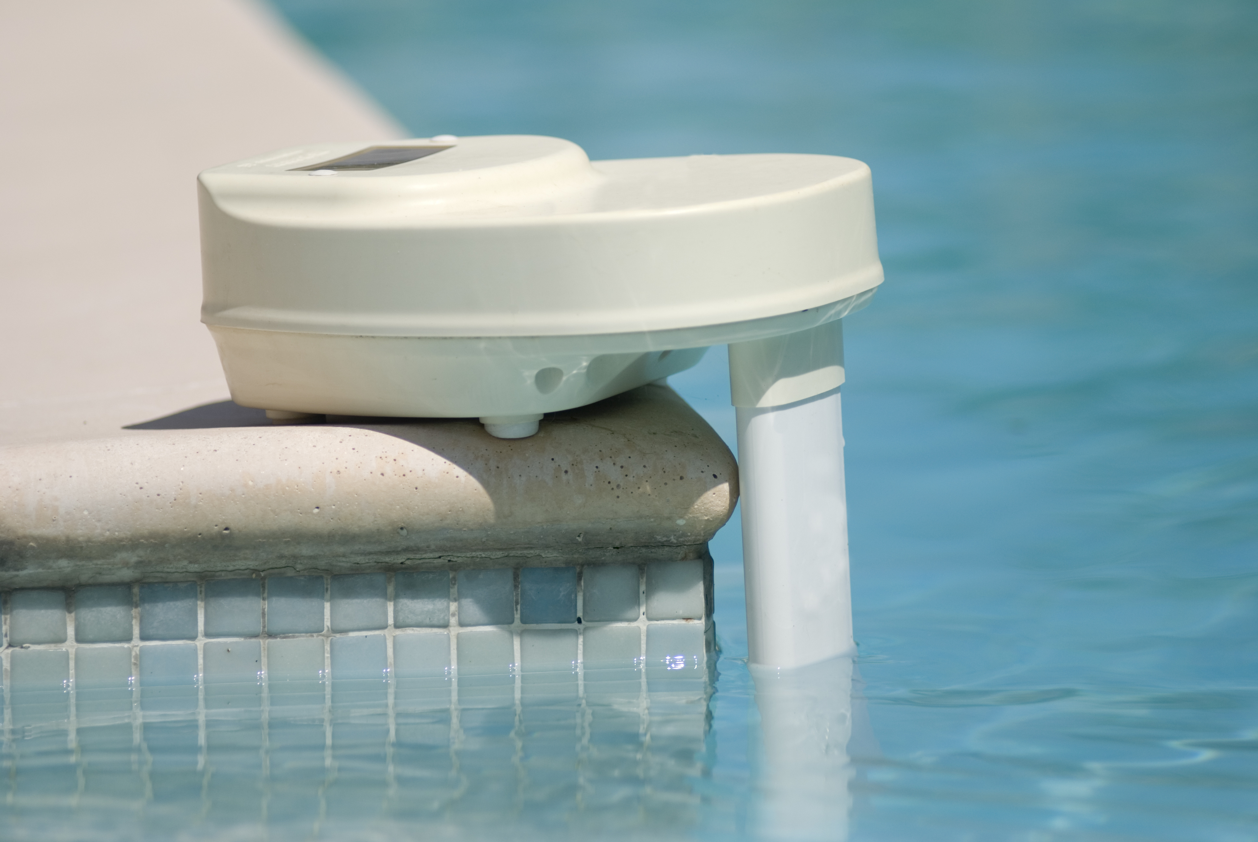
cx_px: 629
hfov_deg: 7.6
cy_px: 421
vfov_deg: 5.1
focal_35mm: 270
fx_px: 9446
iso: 100
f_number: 2.8
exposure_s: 1/3200
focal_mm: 180
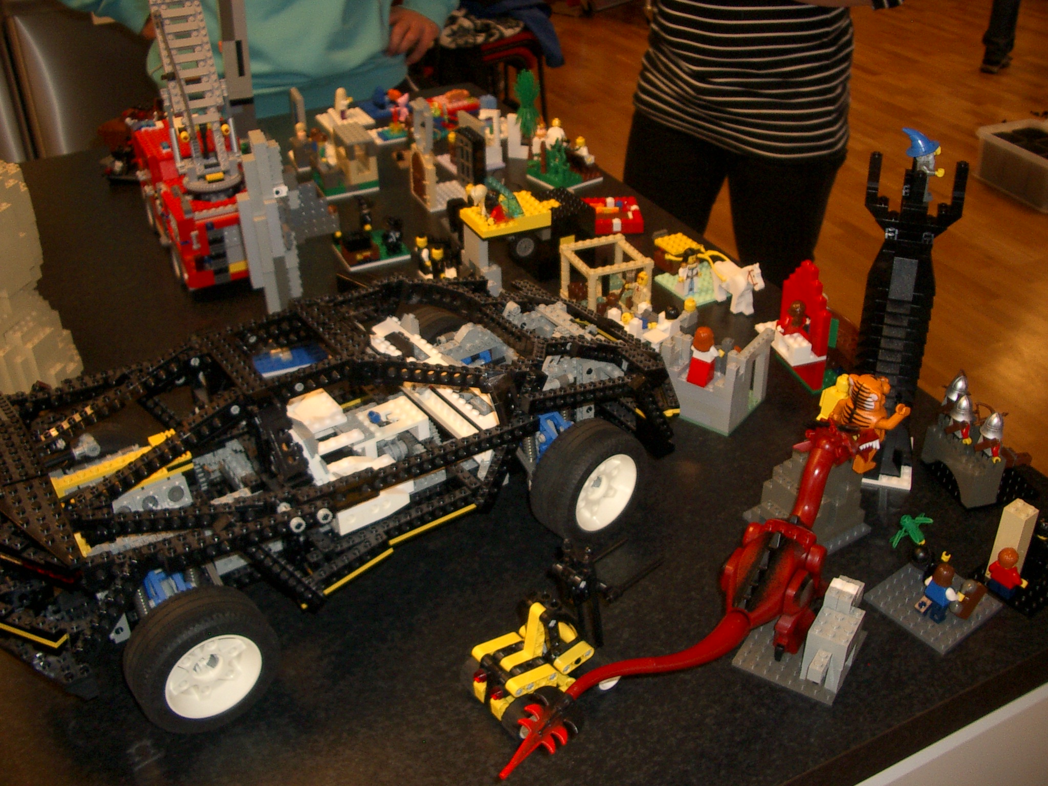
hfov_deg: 52.6
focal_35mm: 35
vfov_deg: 40.7
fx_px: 1060
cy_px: 393
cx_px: 524
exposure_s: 1/40
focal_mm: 5.8
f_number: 2.6
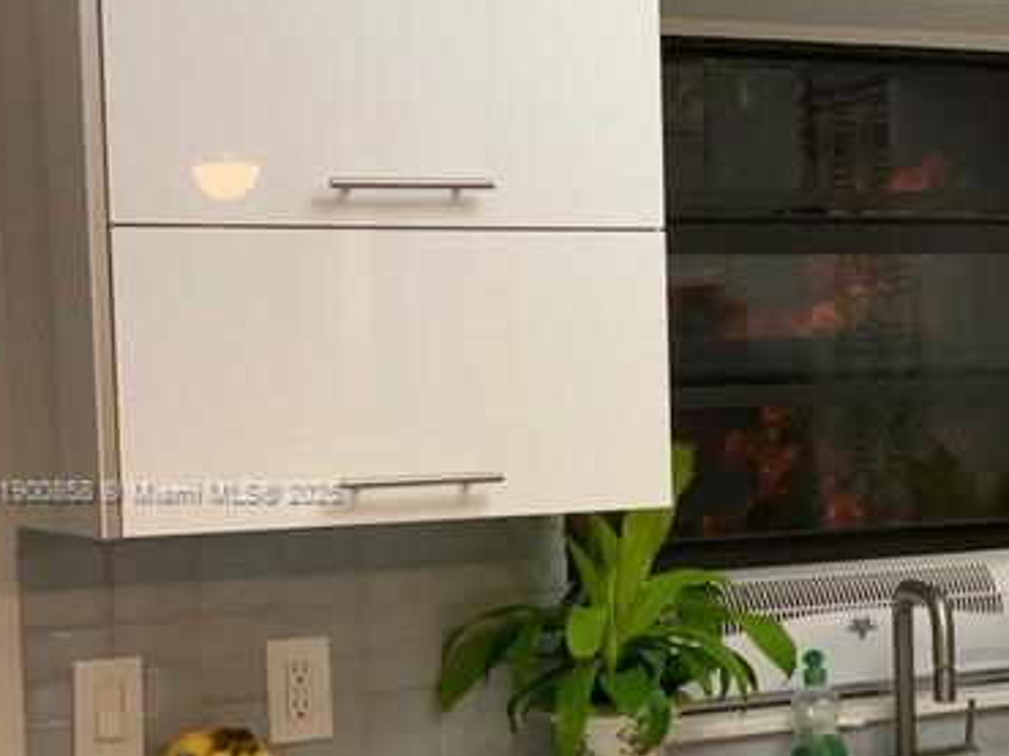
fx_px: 2622
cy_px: 494
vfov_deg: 16.4
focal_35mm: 90
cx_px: 834
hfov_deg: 21.5
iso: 160
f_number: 2.4
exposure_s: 1/42
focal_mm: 6
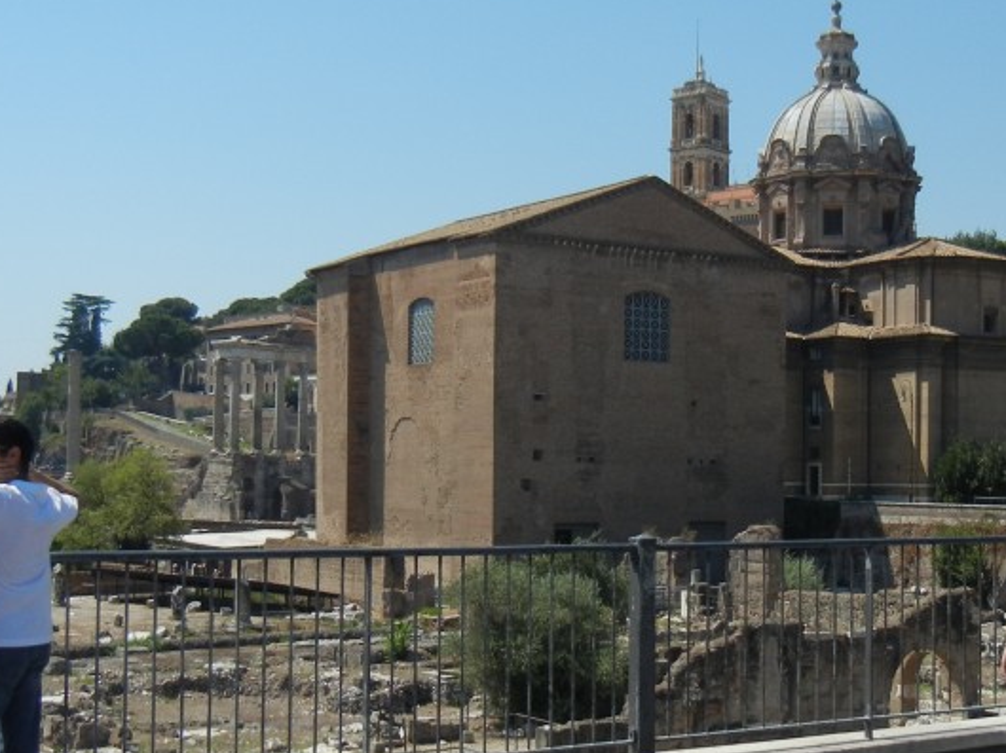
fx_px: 1685
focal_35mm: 58
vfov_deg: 25.2
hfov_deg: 33.1
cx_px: 642
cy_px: 412
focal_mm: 5.4
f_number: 7
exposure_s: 1/483
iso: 160
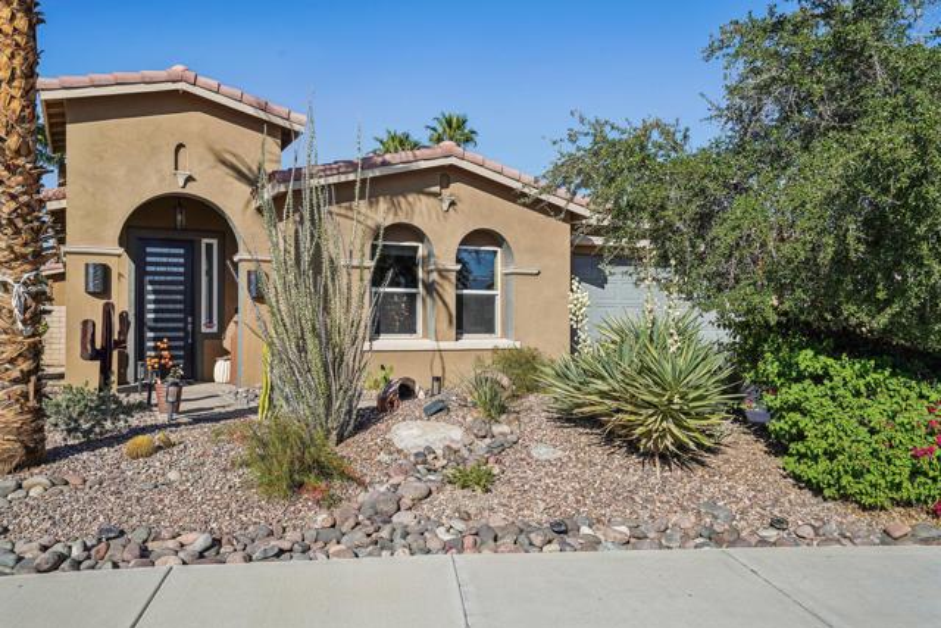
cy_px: 314
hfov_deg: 63.6
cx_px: 470
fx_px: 758
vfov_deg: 45.0
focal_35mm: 29
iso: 100
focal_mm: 29
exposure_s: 1/400
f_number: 8
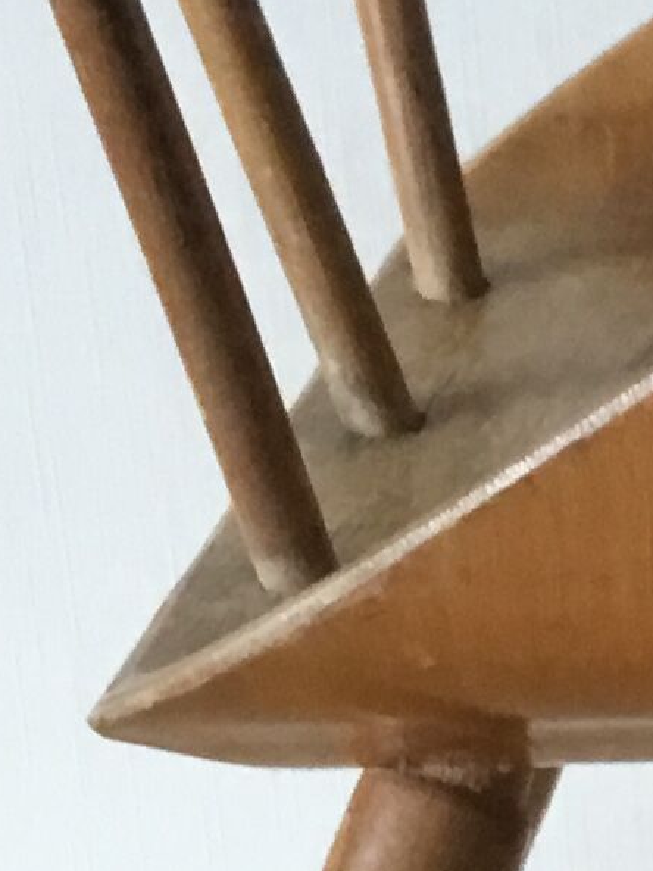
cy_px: 488
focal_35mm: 171
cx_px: 1240
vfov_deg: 11.6
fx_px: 4301
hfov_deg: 8.3
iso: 125
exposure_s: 1/33
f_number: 2.4
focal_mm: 3.3
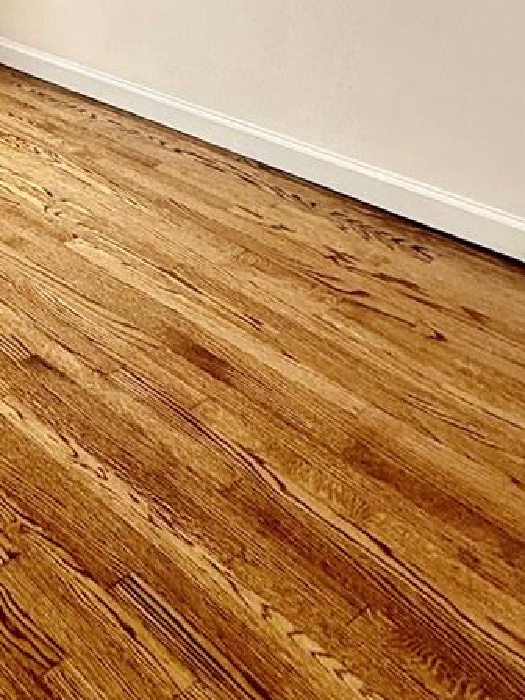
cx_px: -86
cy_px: -172
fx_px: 971
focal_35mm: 48
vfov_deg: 31.9
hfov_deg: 27.1
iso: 64
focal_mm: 2.22
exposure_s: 1/231
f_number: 2.2
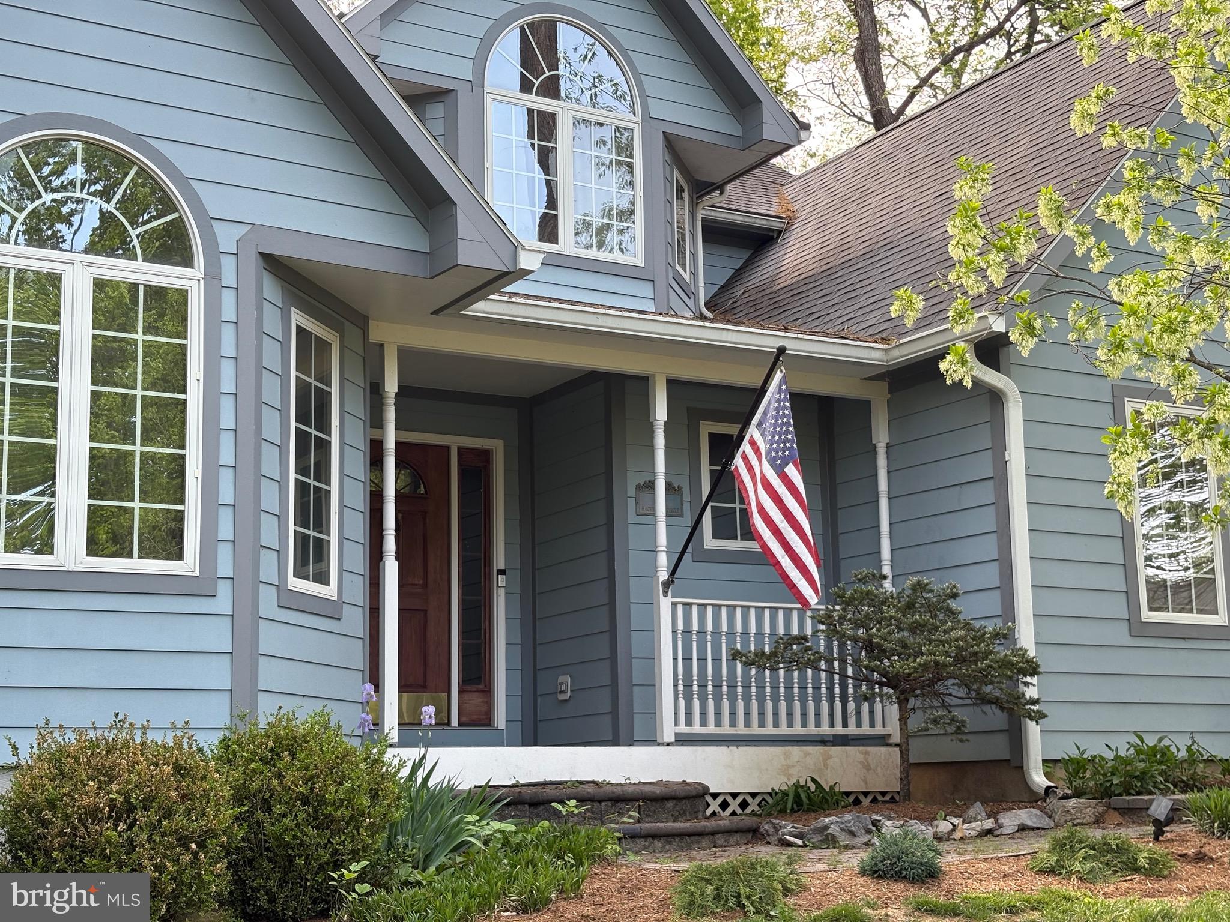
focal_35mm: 52
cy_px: 461
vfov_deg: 28.0
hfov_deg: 36.8
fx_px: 1848
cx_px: 615
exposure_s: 1/217
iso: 32
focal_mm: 5.96
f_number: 1.6
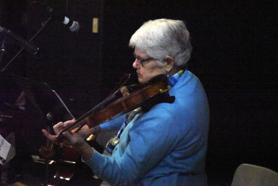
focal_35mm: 105
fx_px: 811
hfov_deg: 19.4
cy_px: 93
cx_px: 139
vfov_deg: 13.1
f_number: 9
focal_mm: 105
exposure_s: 1/500
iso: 25600
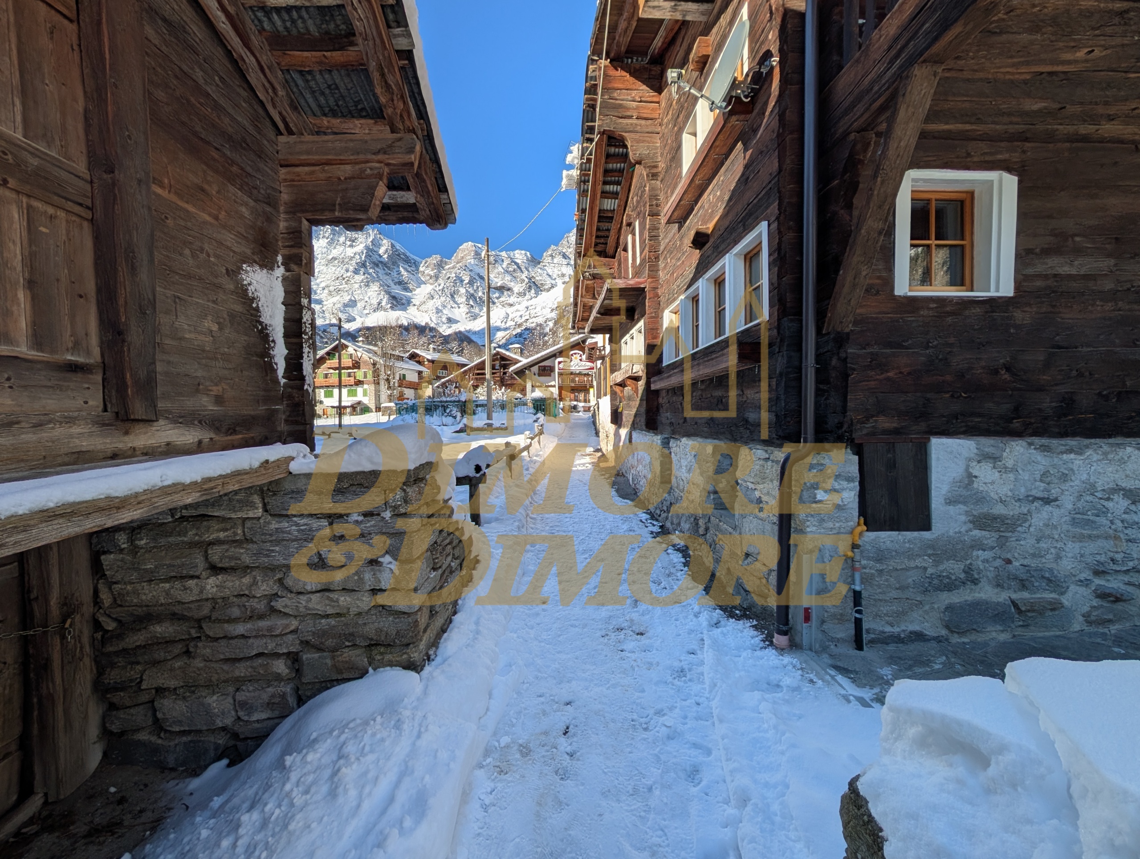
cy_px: 430
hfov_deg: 110.5
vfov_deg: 94.6
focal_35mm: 12
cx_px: 570
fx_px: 396
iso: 53
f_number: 1.7
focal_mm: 2.02
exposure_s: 1/2786
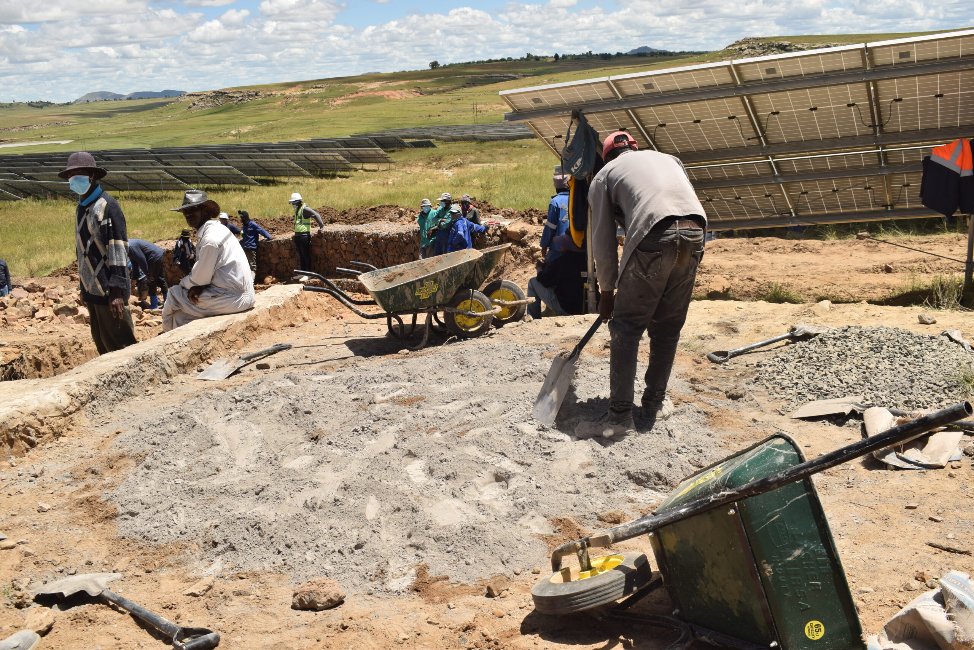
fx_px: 974
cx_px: 487
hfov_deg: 53.1
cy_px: 325
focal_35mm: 36
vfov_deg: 36.9
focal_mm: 24
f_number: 9
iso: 125
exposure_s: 1/400
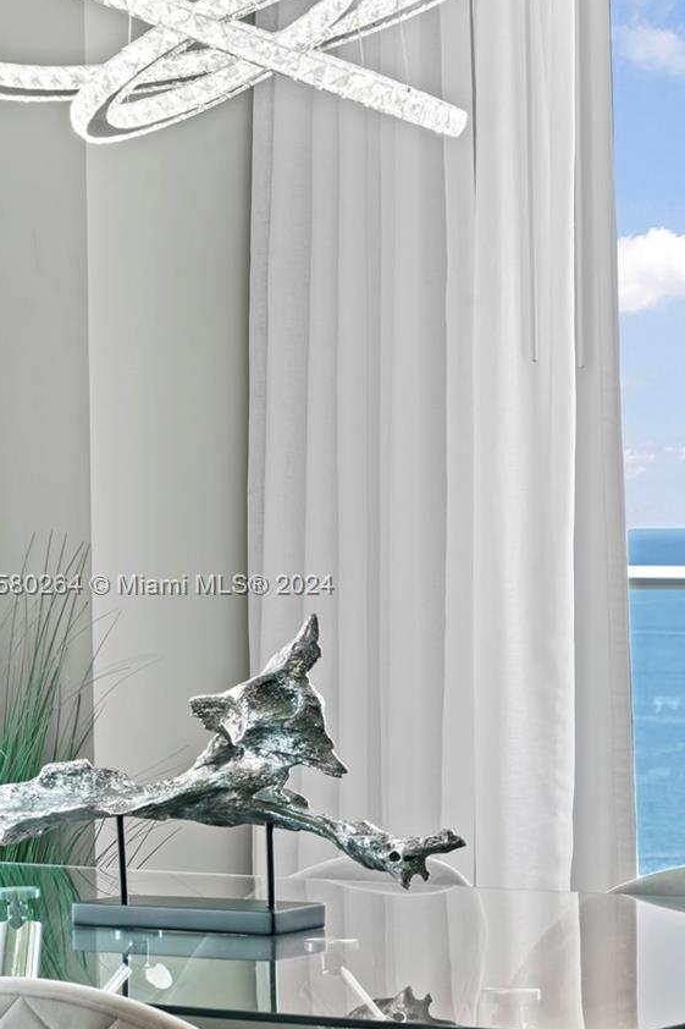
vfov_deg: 15.4
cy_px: 587
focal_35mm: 133
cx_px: 919
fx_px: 3797
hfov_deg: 10.1
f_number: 11
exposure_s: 1/1.25
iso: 100
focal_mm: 70
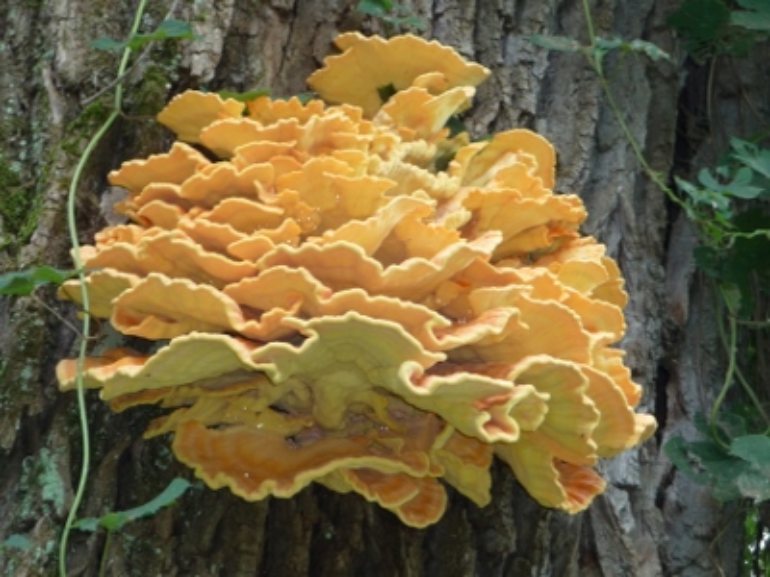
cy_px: 288
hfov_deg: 17.6
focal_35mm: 112
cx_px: 385
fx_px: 2491
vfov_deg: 13.2
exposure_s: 1/40
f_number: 4.7
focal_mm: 19.1
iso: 125
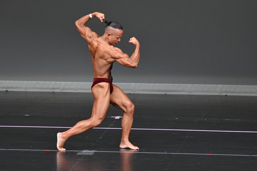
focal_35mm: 350
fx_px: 2496
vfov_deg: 3.9
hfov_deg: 5.9
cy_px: 82
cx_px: 116
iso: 4000
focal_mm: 210
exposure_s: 1/400
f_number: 5.6
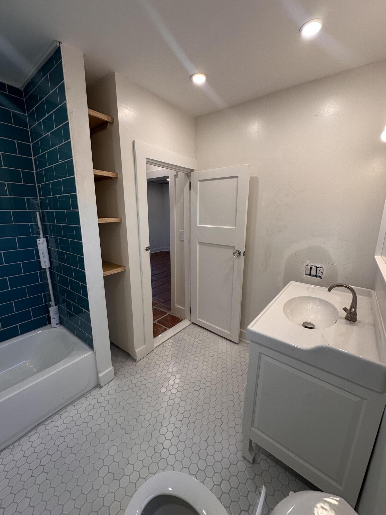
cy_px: 258
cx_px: 193
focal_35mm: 14
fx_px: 208
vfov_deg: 102.1
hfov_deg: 85.7
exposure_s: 1/120
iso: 100
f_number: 2.2
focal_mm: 2.22
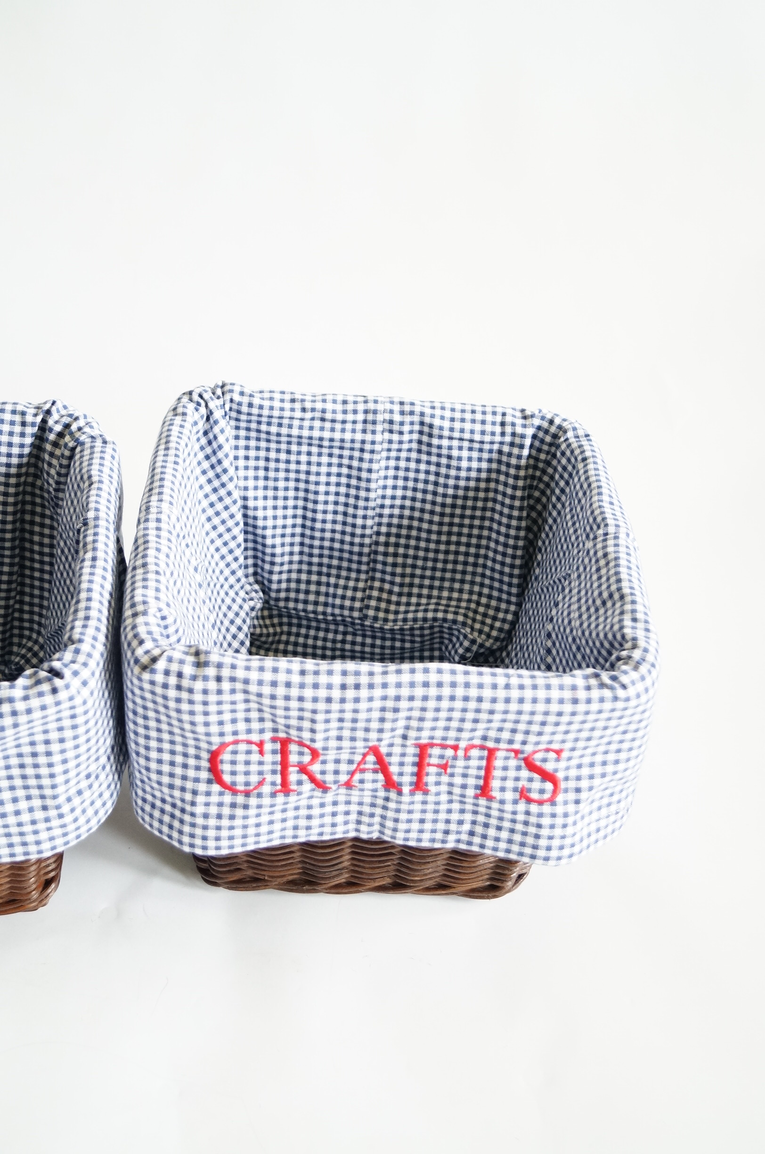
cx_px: 382
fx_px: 1247
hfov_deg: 34.1
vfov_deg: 49.6
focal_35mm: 39
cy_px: 577
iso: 1000
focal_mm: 26
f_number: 4.5
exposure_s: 1/60
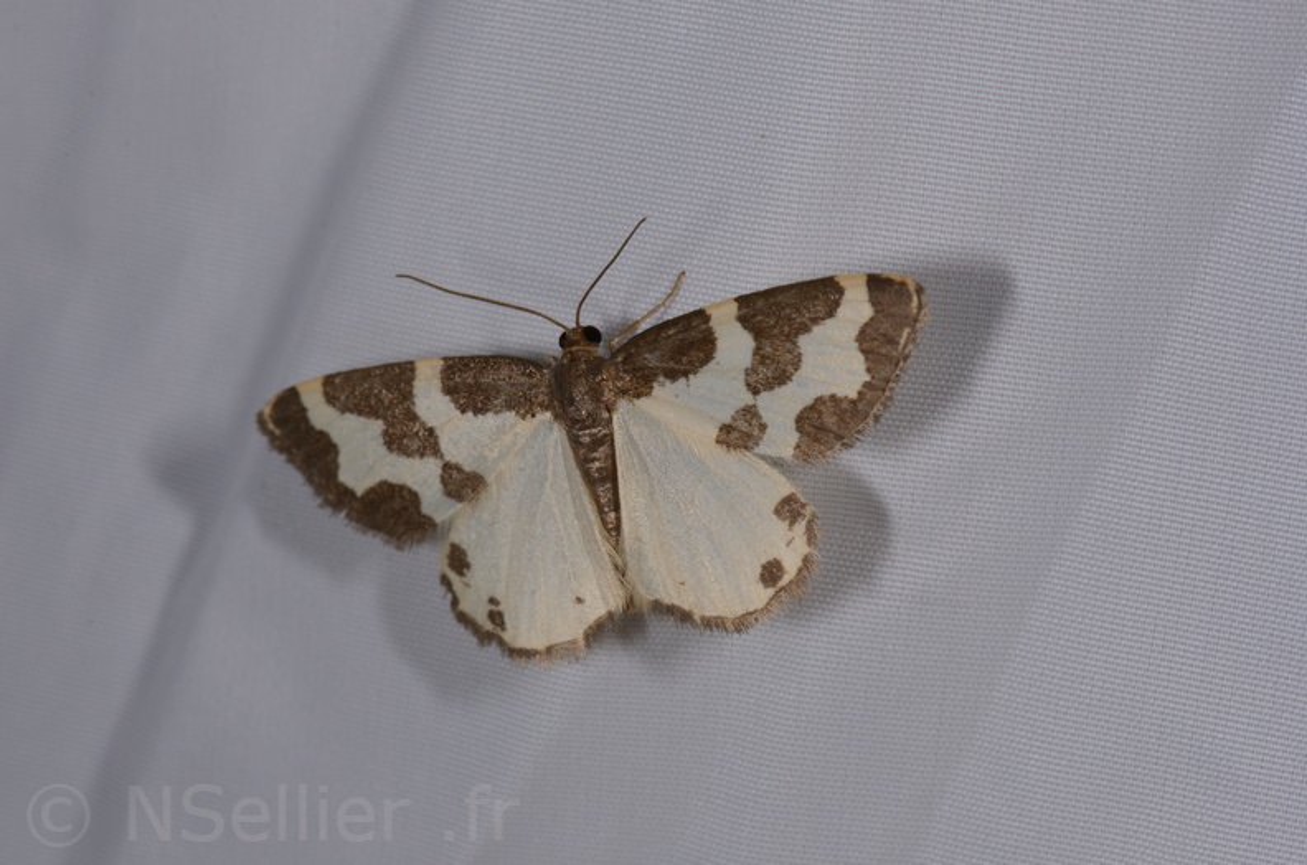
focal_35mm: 128
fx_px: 4618
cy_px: 432
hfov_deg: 16.1
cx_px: 654
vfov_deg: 10.7
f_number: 22
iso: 100
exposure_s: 1/60
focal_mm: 85
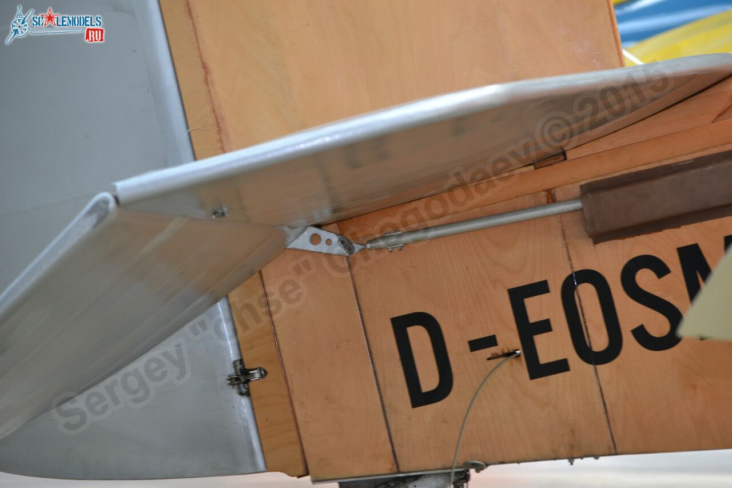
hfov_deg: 9.1
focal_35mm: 225
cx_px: 366
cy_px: 244
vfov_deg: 6.1
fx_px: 4574
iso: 560
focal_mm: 150
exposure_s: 1/60
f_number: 4.8
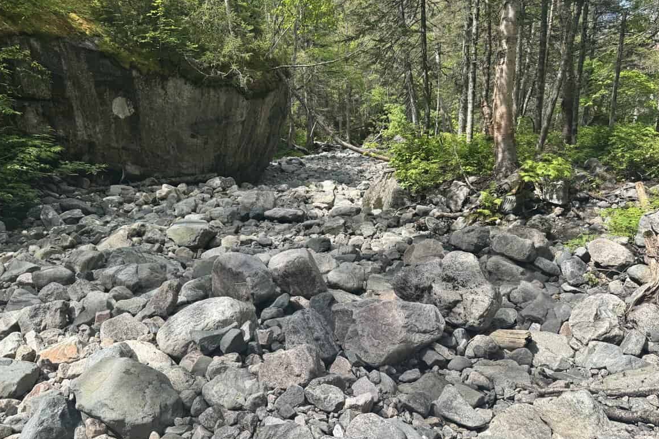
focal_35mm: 26
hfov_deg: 69.4
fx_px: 476
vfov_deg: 49.4
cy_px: 245
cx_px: 319
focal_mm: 6.76
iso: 80
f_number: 1.78
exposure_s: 1/1456
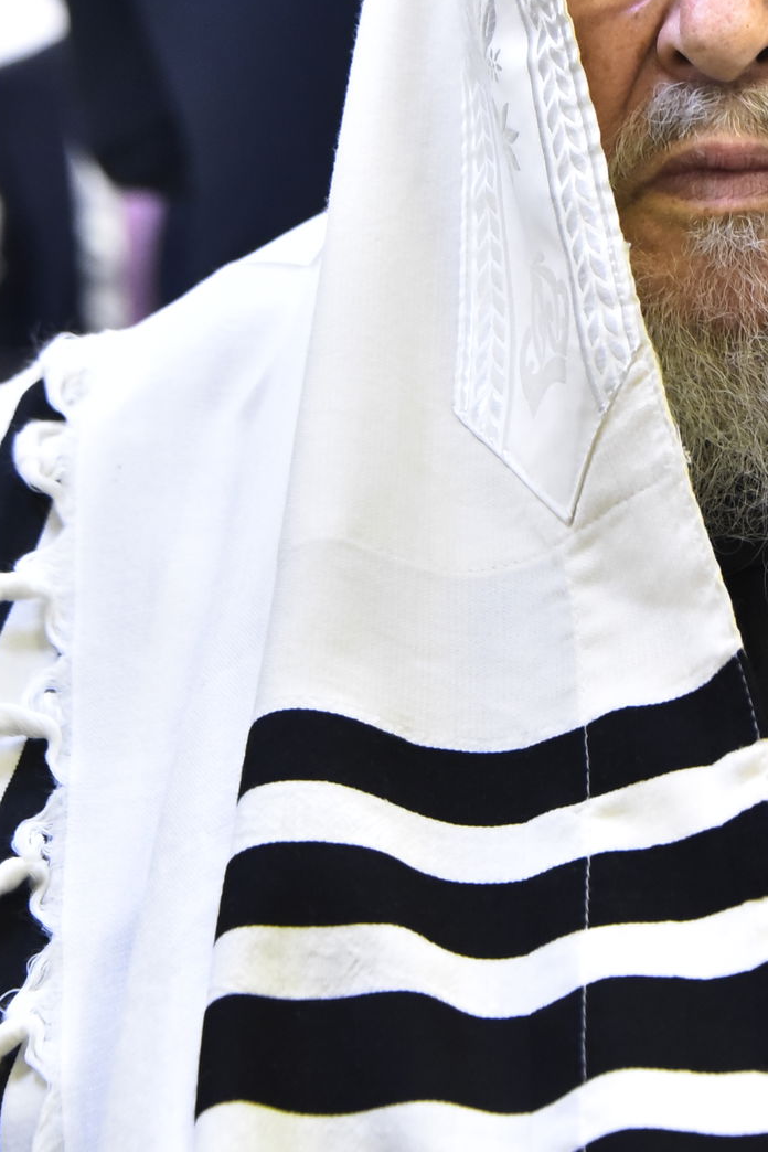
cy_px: 130
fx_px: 5472
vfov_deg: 11.9
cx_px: 728
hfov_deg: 8.0
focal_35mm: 171
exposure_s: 1/100
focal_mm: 85
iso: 5000
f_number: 5.6
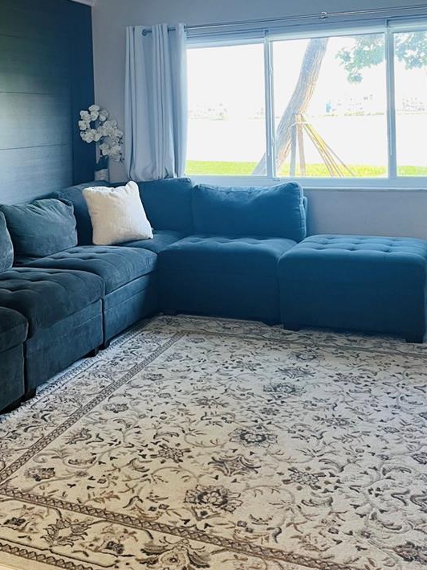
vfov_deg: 41.5
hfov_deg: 32.4
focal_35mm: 44
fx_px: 723
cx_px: 121
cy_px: 134
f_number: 1.6
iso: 80
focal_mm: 5.1
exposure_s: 1/60
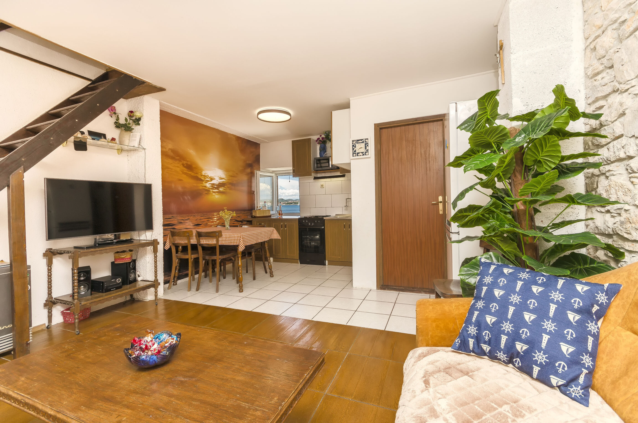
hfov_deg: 100.5
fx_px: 265
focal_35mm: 15
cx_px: 319
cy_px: 212
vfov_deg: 77.1
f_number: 7.1
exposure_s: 1/200
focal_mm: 10
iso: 100
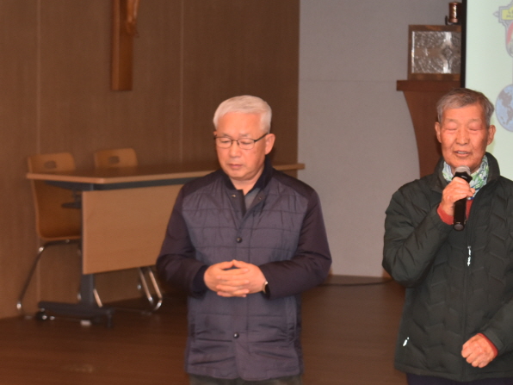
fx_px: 1867
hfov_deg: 15.6
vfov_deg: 11.8
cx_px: 362
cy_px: 220
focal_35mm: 126
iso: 800
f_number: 5.6
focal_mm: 52
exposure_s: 1/125
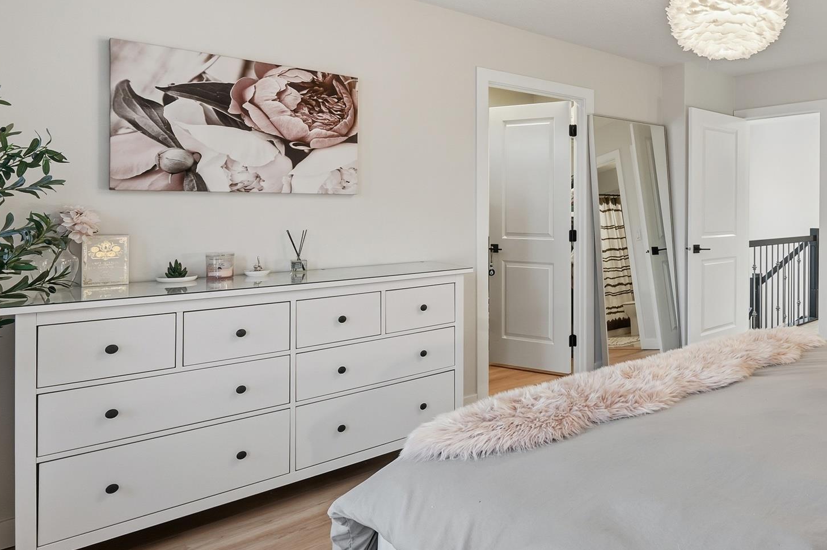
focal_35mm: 24
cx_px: 683
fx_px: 551
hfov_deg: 65.8
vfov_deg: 52.5
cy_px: 207
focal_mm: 14
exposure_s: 1/15
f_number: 8
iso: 100
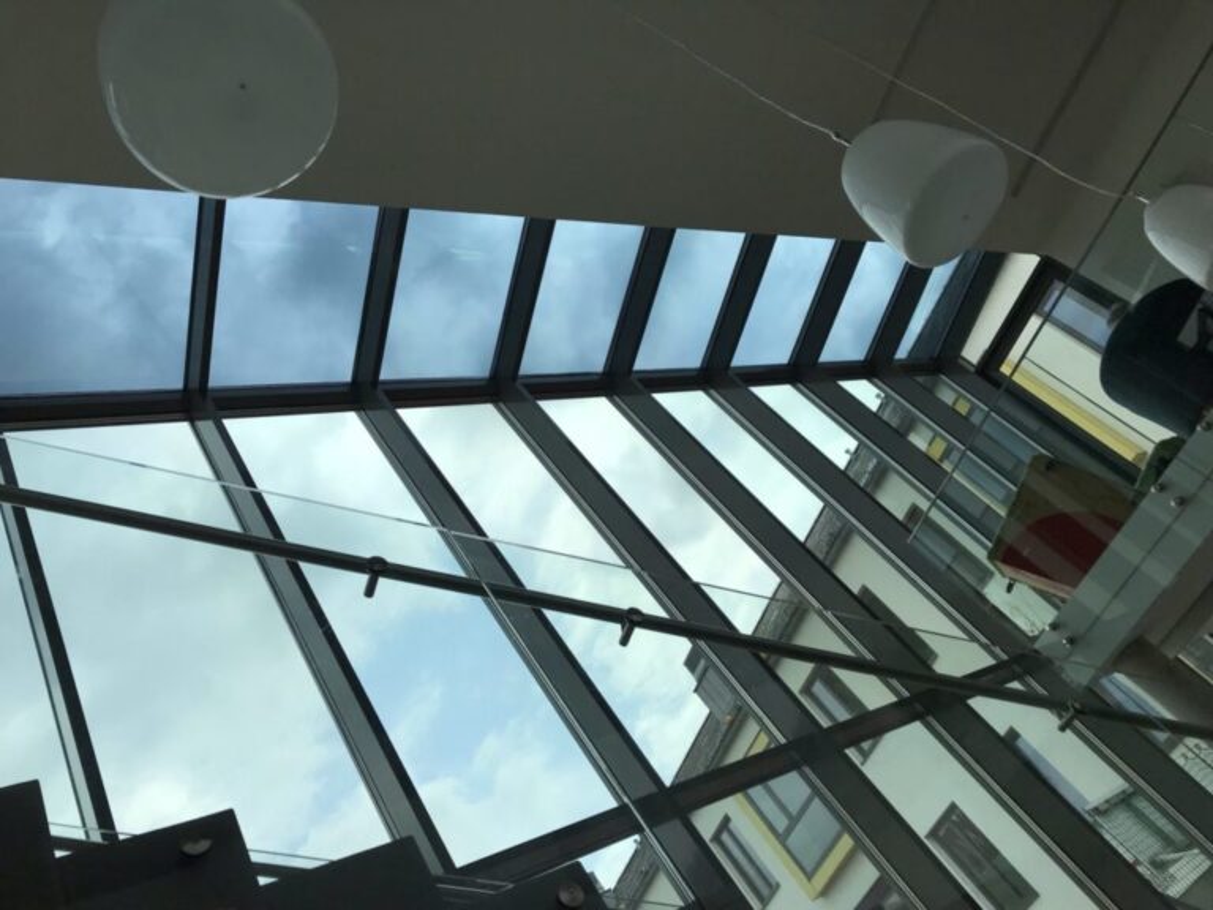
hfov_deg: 63.4
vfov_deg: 49.7
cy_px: 455
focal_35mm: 28
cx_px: 606
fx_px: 981
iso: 20
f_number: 1.8
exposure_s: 1/2907
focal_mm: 3.99
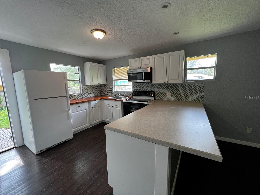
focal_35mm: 13
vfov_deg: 89.9
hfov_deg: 106.2
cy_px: 98
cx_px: 130
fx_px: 98
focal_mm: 1.57
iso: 125
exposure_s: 1/120
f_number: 1.8
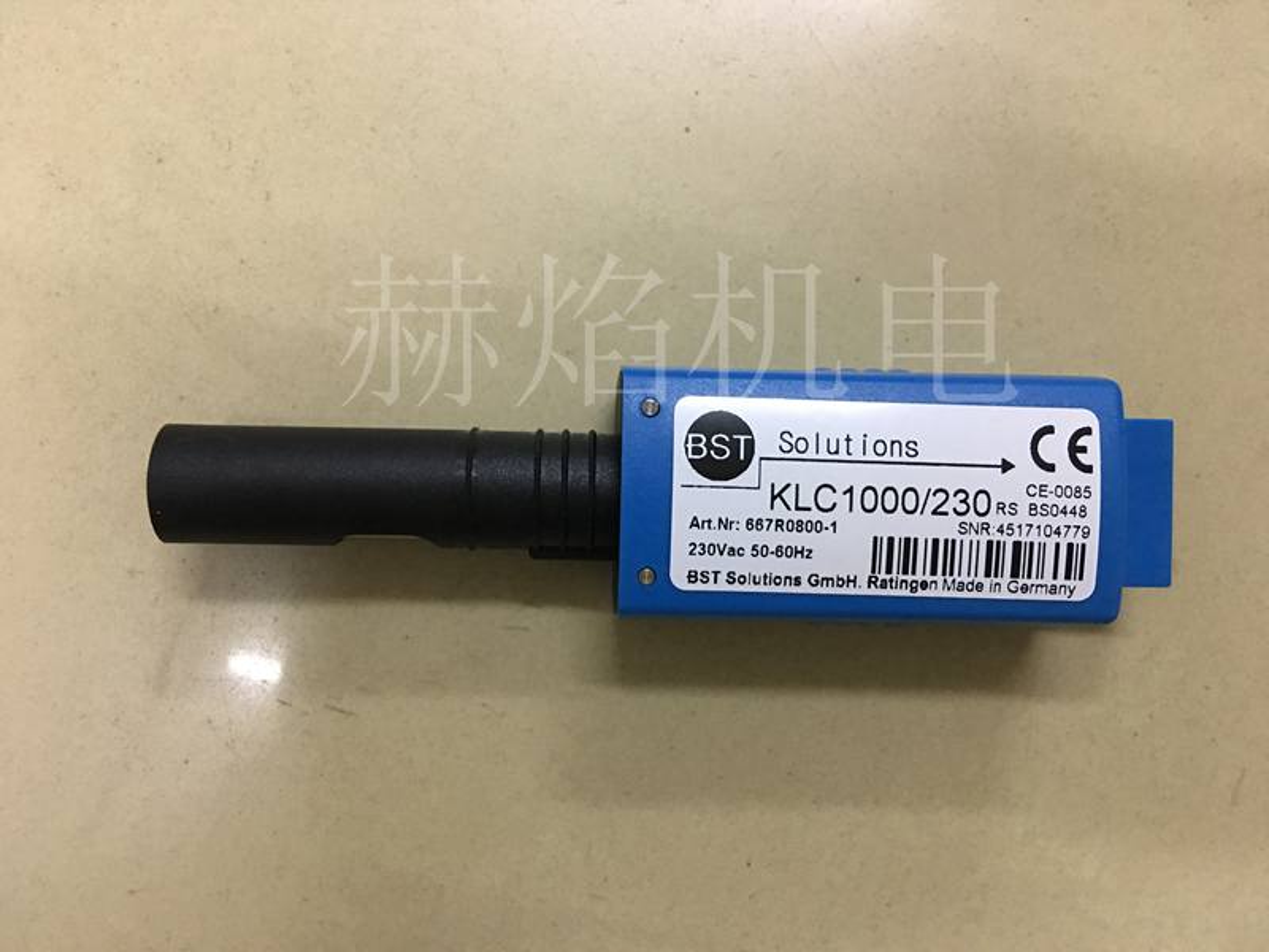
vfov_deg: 48.2
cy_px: 476
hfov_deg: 61.7
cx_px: 634
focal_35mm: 29
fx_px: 1063
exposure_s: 1/10
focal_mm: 4.15
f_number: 2.2
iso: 100
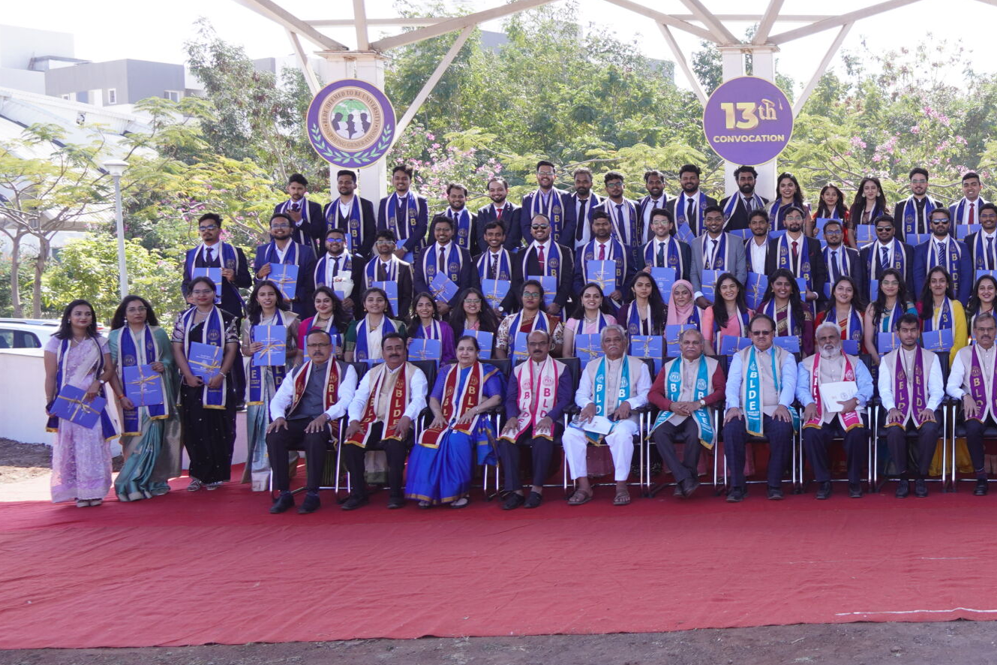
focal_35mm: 52
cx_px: 956
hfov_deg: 35.2
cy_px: 350
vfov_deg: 26.0
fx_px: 1440
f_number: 4.5
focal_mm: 18
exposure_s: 1/200
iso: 100
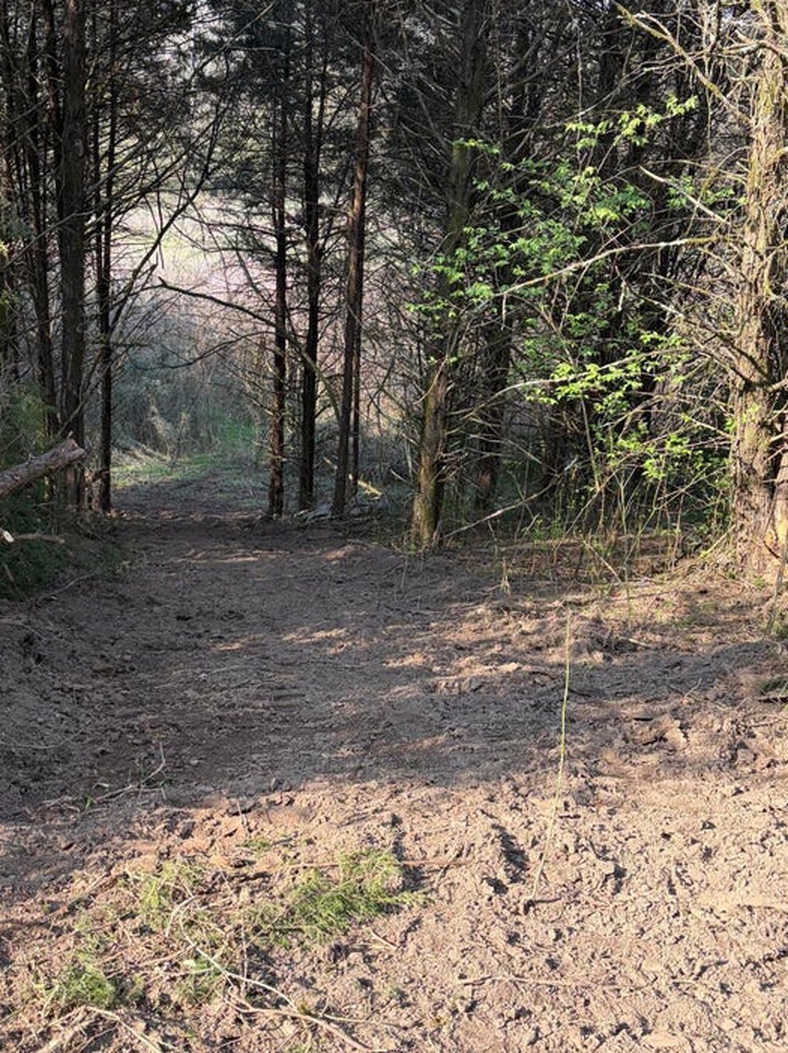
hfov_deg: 37.6
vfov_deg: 49.0
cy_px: 562
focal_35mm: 38
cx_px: 321
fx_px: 1154
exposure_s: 1/647
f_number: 1.6
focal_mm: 5.96
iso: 50
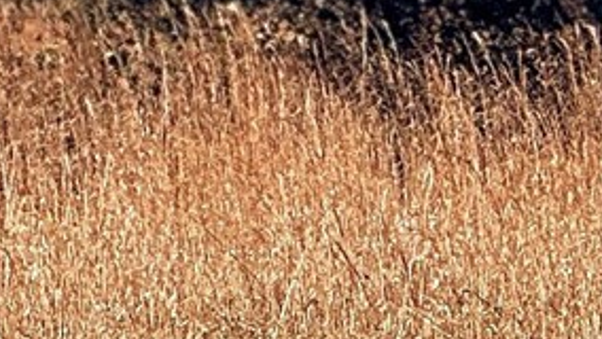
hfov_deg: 3.8
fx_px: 9070
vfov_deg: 2.1
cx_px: 990
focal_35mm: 568
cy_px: 288
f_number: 2.8
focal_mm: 9
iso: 32
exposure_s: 1/523
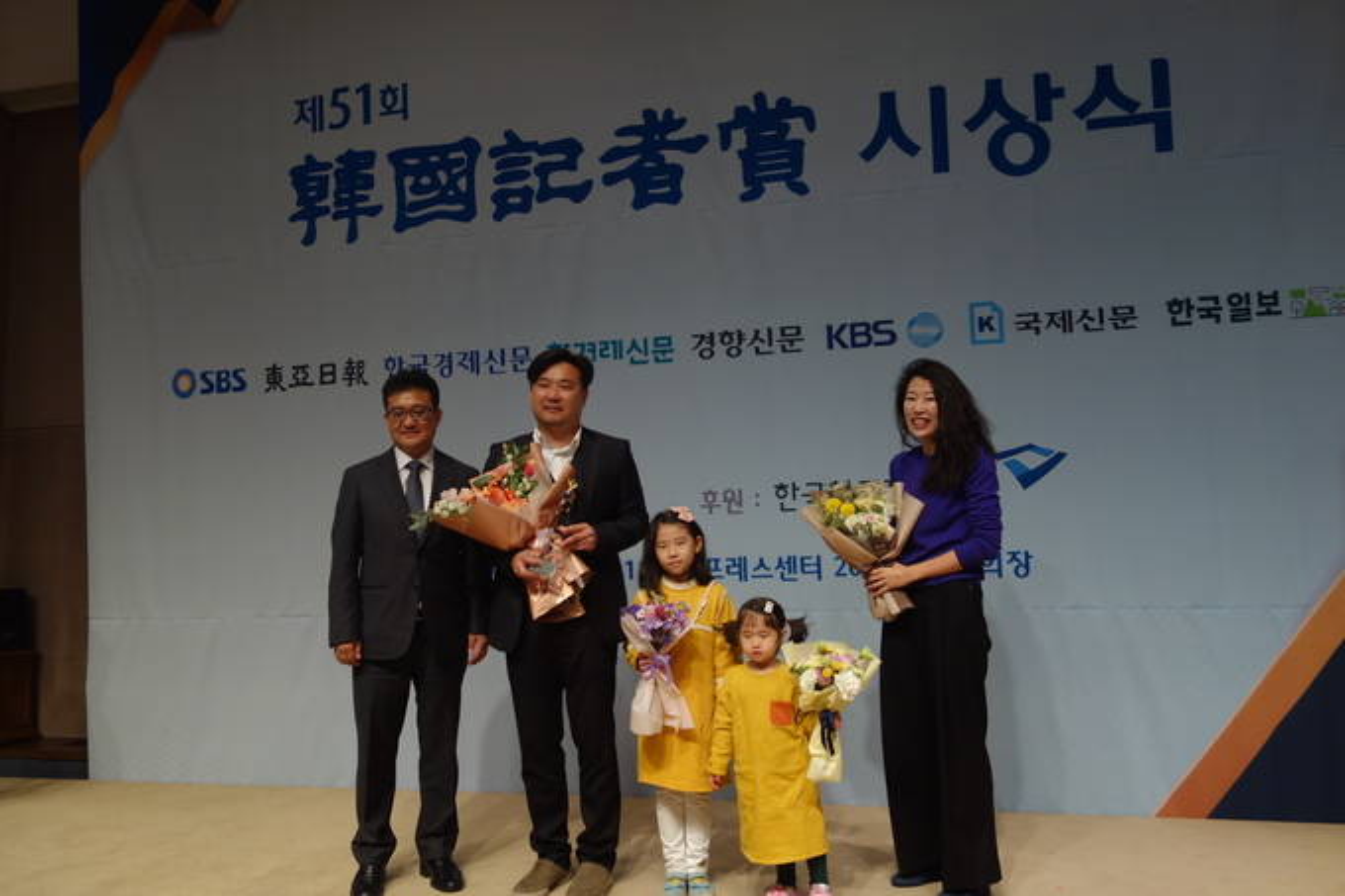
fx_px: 1046
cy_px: 448
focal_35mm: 28
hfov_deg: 65.5
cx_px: 672
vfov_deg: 46.4
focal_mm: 10.4
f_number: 1.8
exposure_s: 1/80
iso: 125
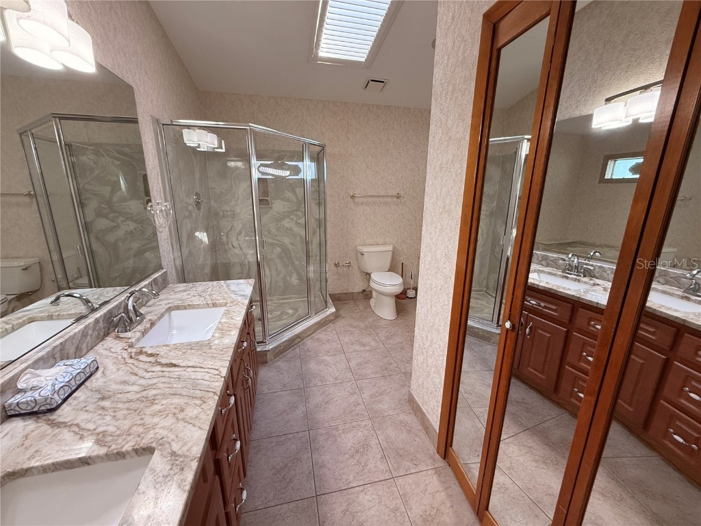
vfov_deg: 85.7
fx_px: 284
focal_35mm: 14
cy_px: 263
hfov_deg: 102.1
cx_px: 350
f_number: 2.2
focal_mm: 2.22
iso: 320
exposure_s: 1/120
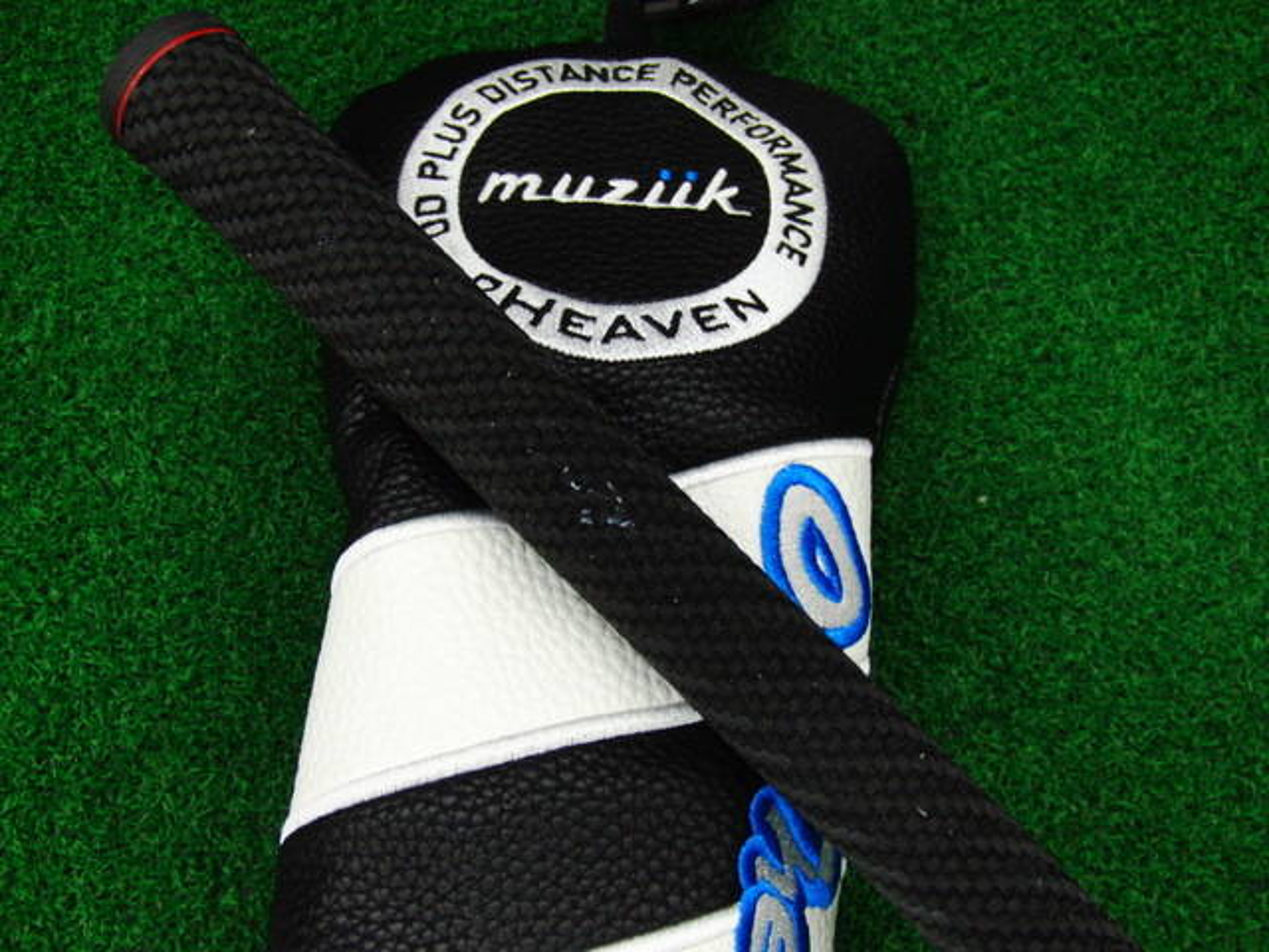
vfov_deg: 38.7
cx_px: 634
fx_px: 1356
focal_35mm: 37
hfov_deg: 50.1
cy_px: 476
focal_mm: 6.42
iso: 400
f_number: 3.6
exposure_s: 1/80
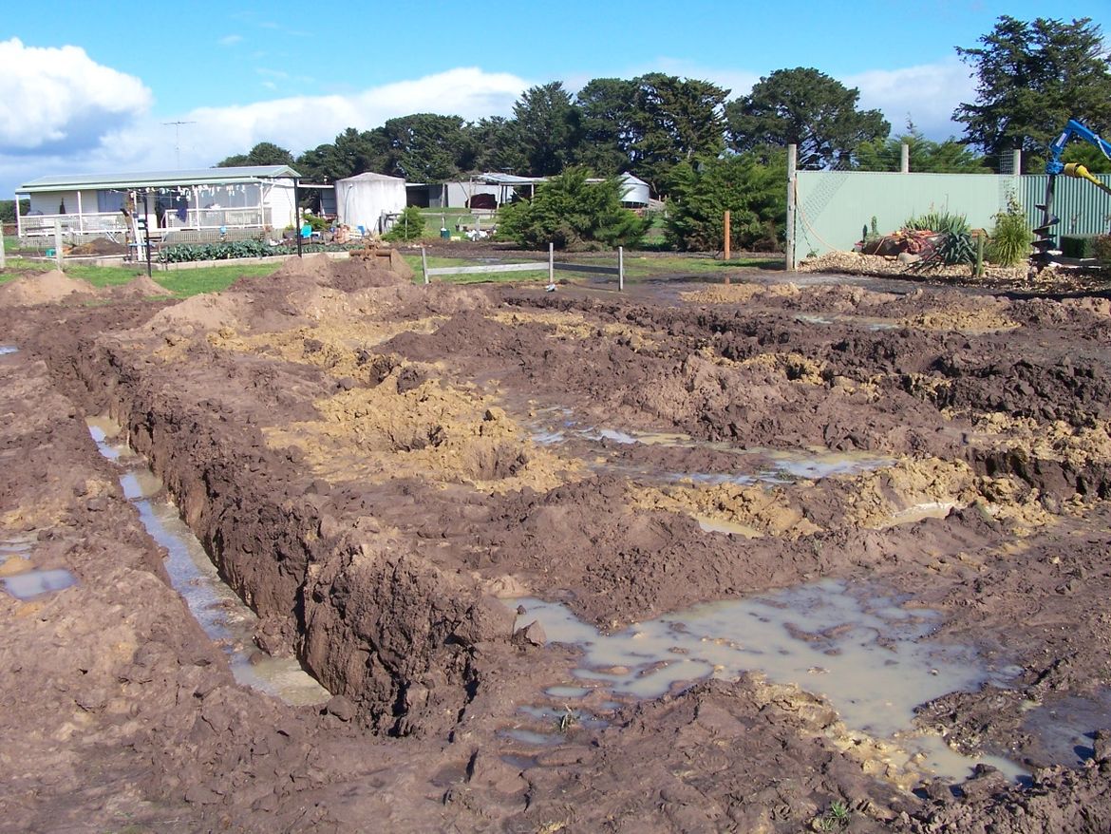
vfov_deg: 40.7
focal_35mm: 35
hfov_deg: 52.6
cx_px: 556
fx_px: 1124
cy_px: 417
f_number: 4
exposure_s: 1/500
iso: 80
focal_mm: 6
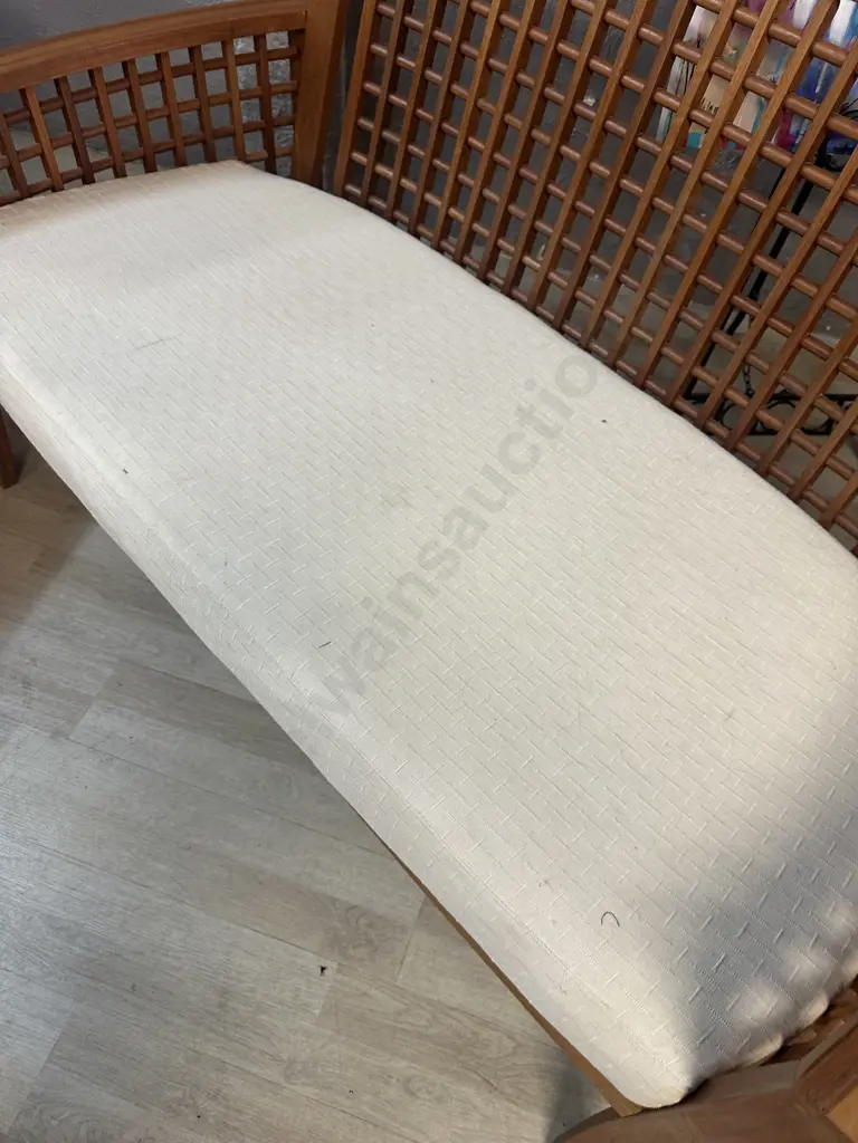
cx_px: 429
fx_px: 793
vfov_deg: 71.6
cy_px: 572
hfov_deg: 56.8
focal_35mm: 24
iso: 200
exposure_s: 1/100
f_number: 1.78
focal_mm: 6.86
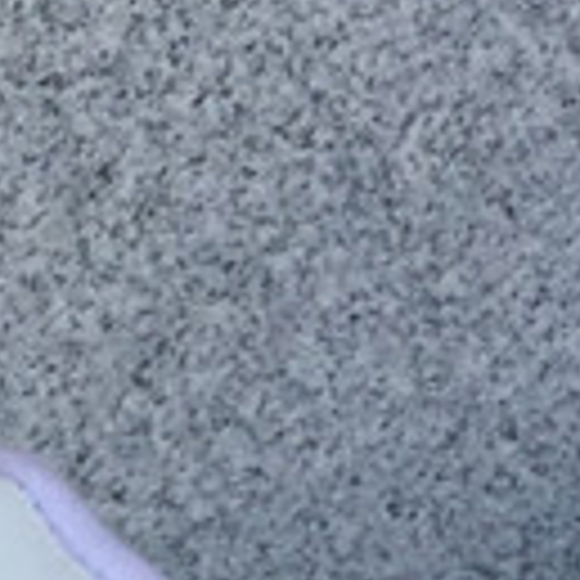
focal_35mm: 191
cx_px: -337
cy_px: 1054
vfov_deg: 8.8
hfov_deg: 8.9
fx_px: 3621
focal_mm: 3.3
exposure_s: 1/631
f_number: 2.4
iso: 25
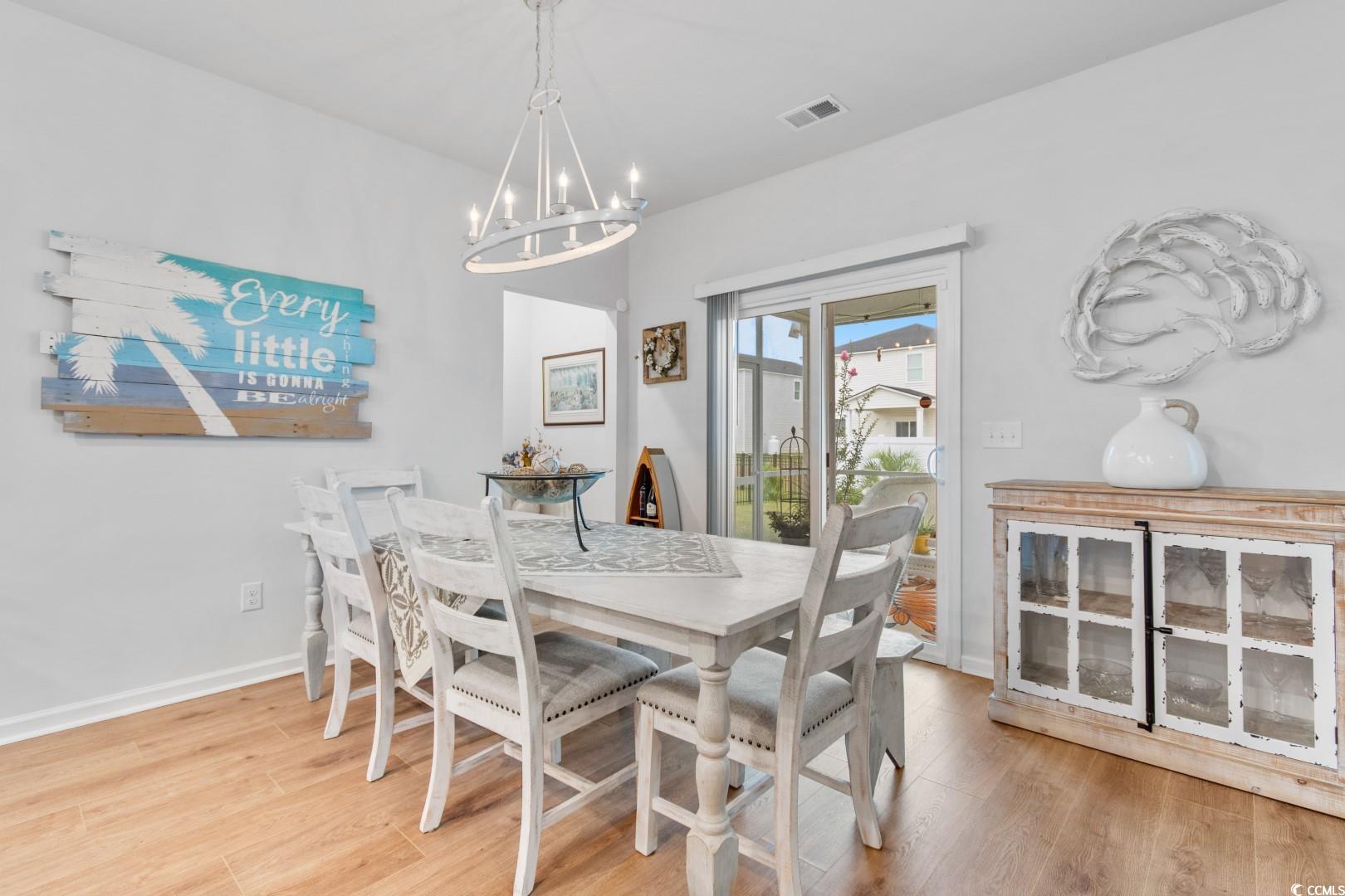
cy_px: 448
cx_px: 672
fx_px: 560
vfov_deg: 77.3
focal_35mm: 15
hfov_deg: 100.4
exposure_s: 1/3
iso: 100
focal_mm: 10
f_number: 4.5
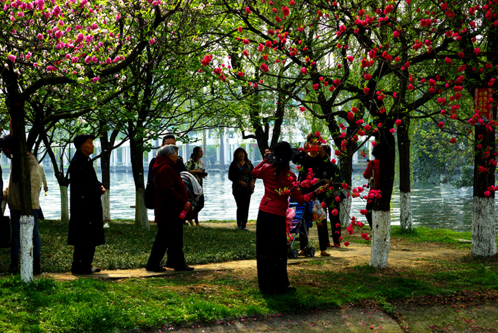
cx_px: 249
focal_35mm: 120
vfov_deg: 11.4
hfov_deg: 17.1
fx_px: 1661
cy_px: 166
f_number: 8
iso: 125
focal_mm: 80
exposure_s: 1/400
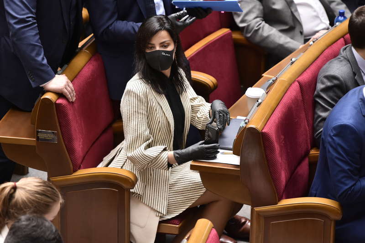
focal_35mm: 285
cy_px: 122
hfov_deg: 7.2
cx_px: 182
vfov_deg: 4.8
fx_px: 2889
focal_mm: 190
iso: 800
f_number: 3.5
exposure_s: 1/320
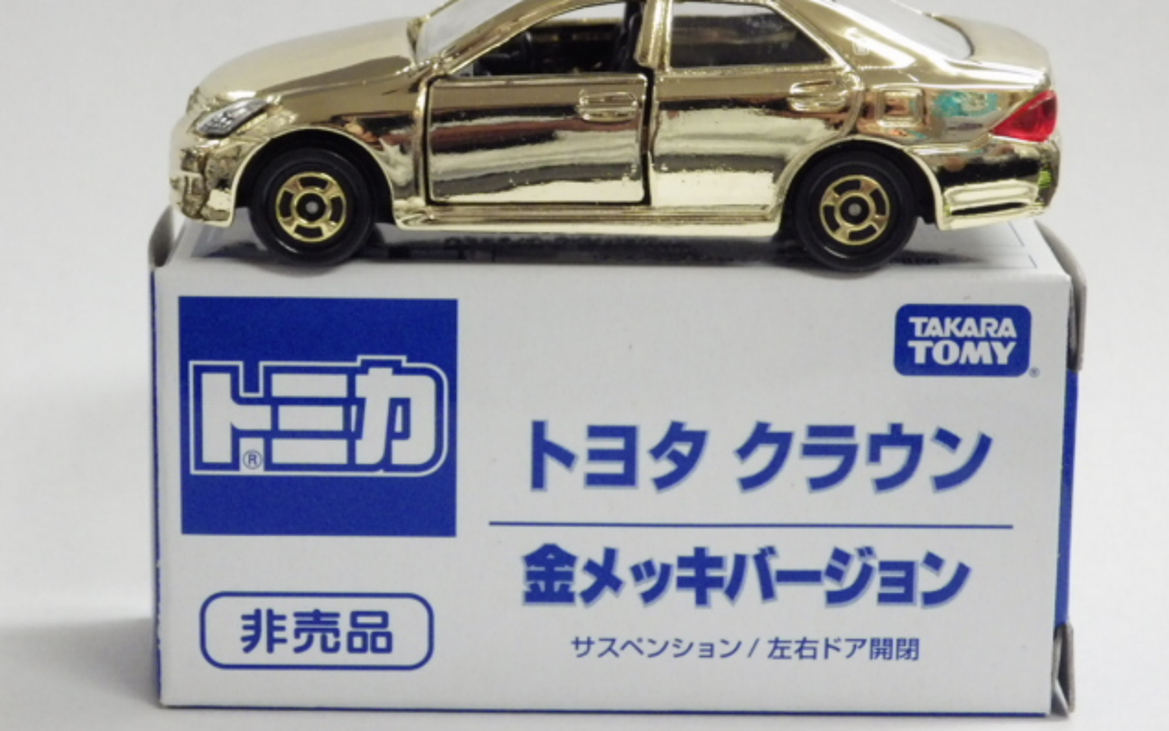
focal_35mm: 110
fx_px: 3505
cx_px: 585
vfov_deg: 11.9
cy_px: 309
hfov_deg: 18.9
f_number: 4.6
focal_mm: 18.4
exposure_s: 1/40
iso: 800
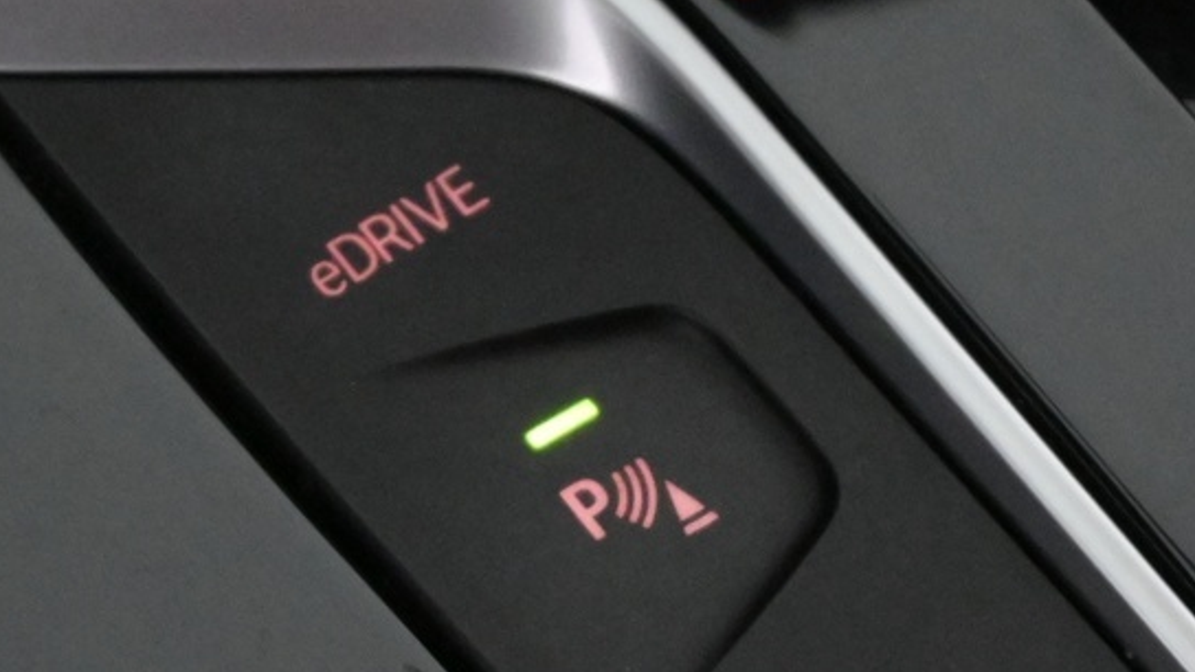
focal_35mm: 206
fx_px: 6527
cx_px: 769
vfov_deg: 5.9
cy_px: 545
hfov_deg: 10.5
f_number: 6
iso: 7200
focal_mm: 44
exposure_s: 1/80
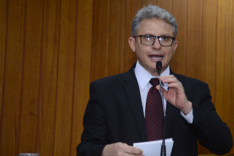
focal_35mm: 158
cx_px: 149
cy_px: 69
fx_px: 1027
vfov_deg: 8.7
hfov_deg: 13.0
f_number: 5.6
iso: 2000
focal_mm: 120
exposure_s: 1/60
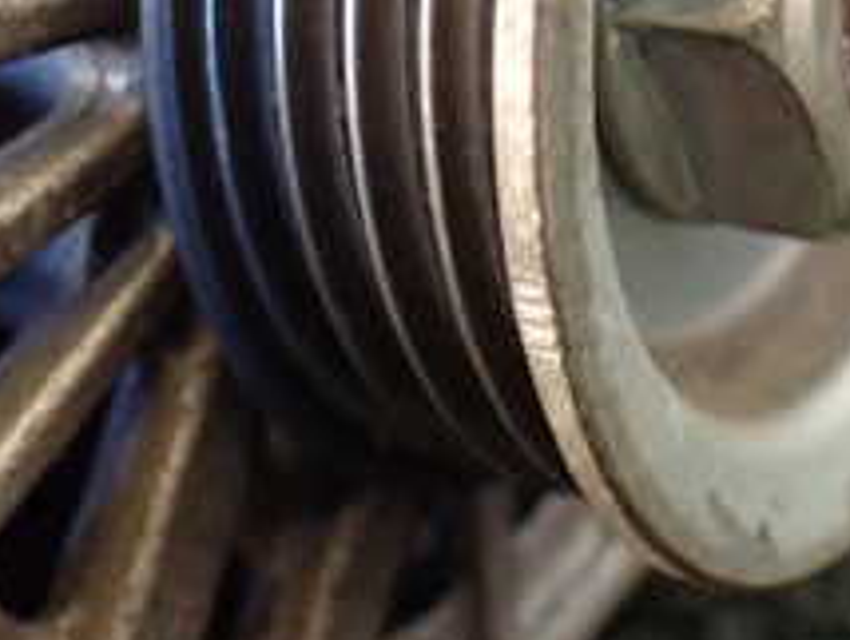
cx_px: 540
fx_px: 2065
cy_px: -95
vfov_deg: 16.9
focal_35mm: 84
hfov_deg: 23.2
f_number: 2.3
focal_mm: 5.4
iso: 800
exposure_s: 1/50
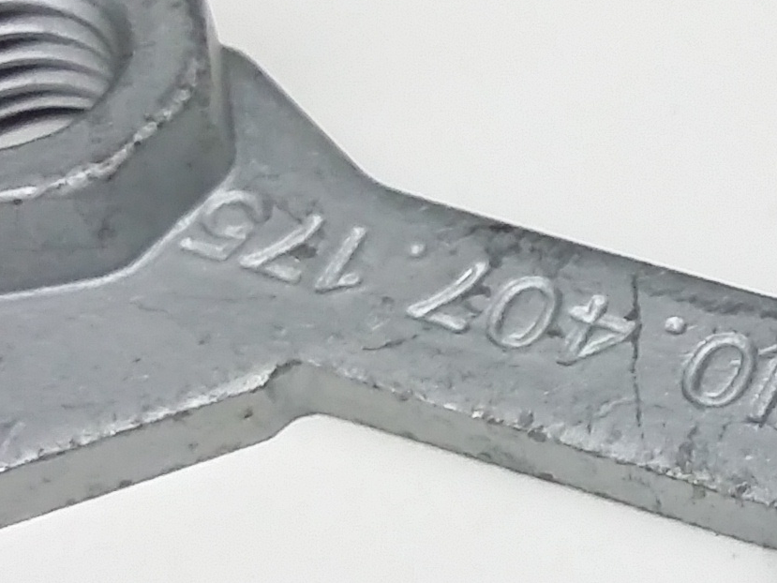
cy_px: 278
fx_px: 2829
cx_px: 839
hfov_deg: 15.3
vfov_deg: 11.8
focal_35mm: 126
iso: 160
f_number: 2.4
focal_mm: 3.4
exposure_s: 1/20
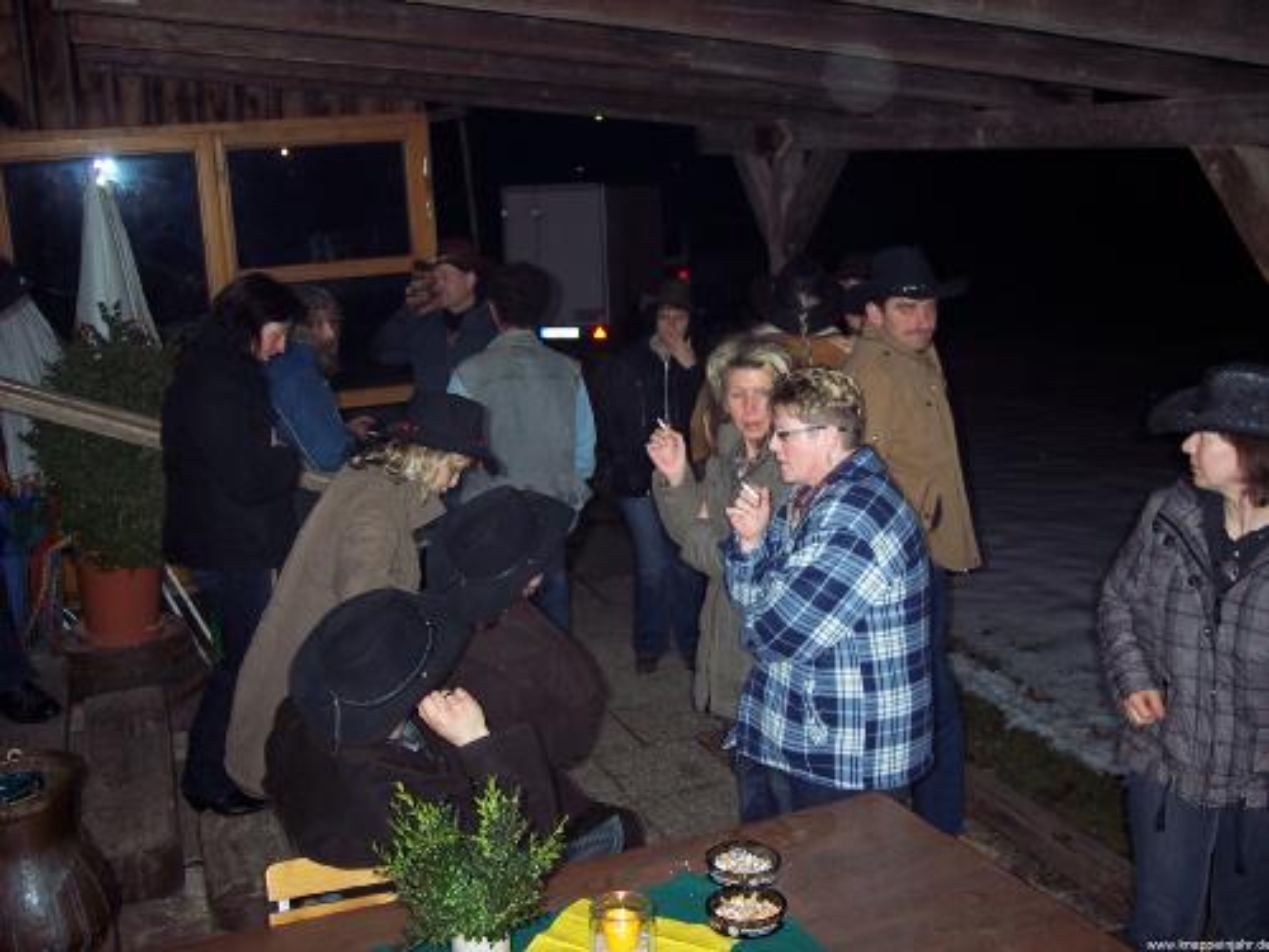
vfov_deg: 36.8
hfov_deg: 47.9
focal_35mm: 39
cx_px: 634
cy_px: 476
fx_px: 1430
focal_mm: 8
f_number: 2.8
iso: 100
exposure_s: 1/60
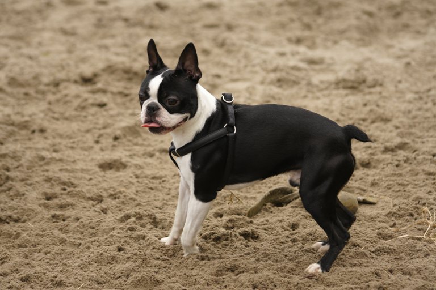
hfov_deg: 11.4
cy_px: 145
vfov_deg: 7.6
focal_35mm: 180
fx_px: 2180
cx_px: 218
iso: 200
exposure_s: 1/125
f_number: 4
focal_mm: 120
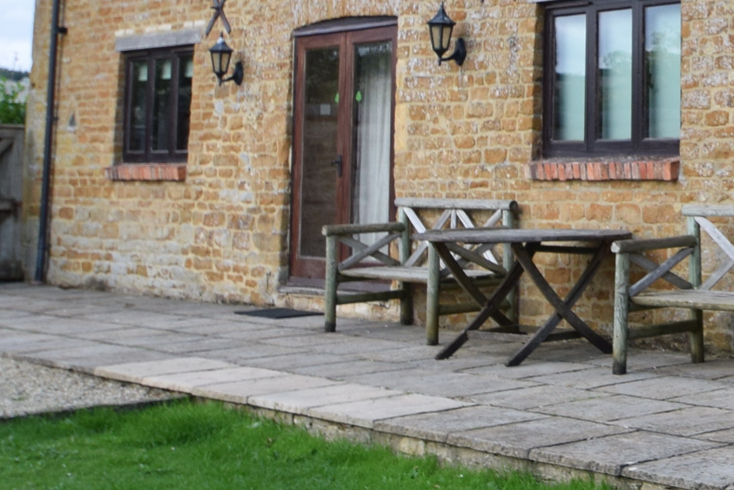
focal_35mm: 75
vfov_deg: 17.8
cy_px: 28
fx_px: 1529
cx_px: 1052
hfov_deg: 22.8
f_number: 6.3
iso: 400
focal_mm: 14
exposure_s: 1/160
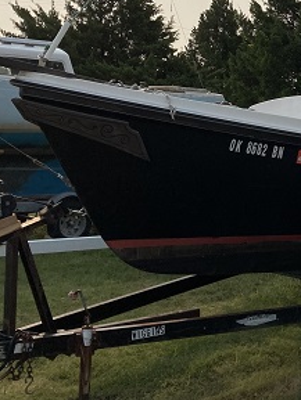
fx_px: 718
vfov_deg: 30.6
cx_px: 326
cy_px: 93
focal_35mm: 62
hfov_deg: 22.4
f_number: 1.8
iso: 25
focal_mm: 3.99
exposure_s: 1/5405
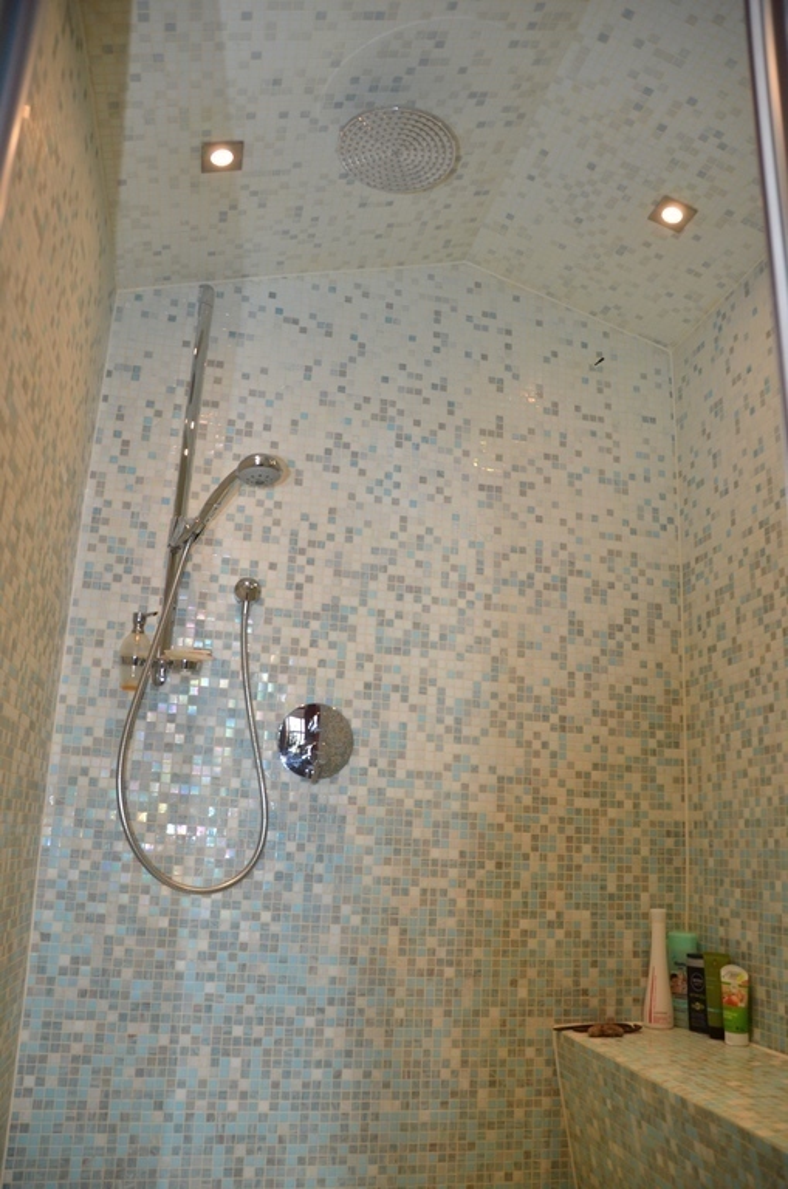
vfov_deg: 67.5
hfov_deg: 47.8
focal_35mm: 27
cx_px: 394
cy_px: 594
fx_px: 890
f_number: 3.5
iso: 720
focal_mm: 18
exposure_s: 1/60
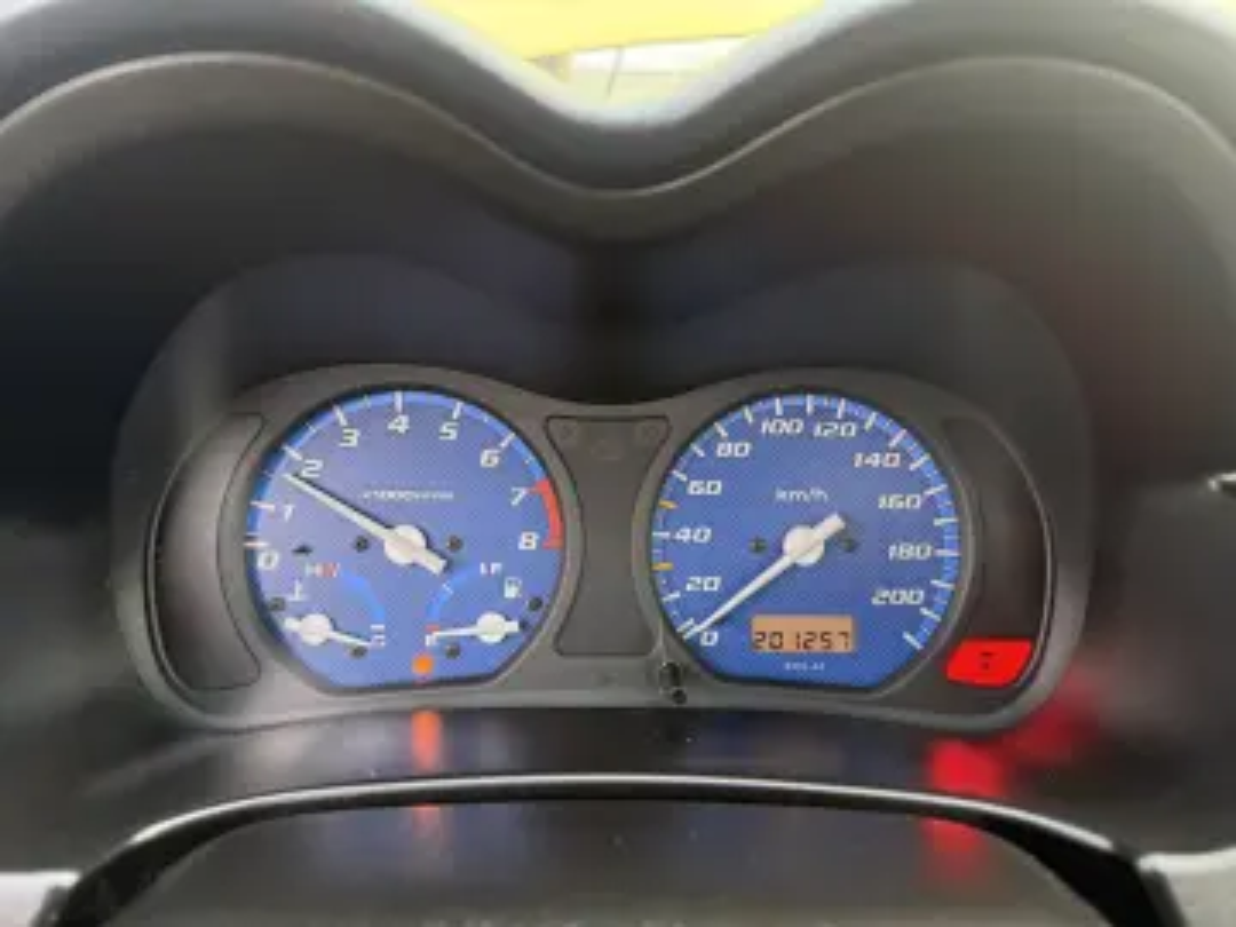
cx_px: 618
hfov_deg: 71.6
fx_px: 857
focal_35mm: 24
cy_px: 464
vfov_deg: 56.8
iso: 400
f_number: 1.78
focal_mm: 6.76
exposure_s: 1/60
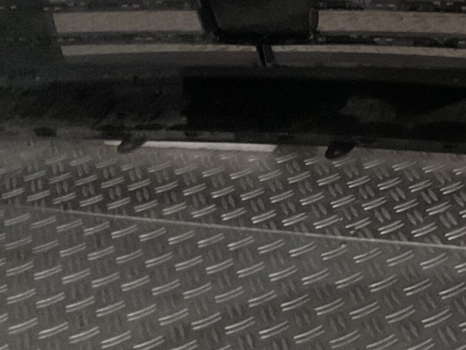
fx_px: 1104
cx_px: 574
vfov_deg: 17.5
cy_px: -19
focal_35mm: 82
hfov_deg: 21.9
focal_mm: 3
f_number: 1.8
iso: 800
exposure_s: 1/17
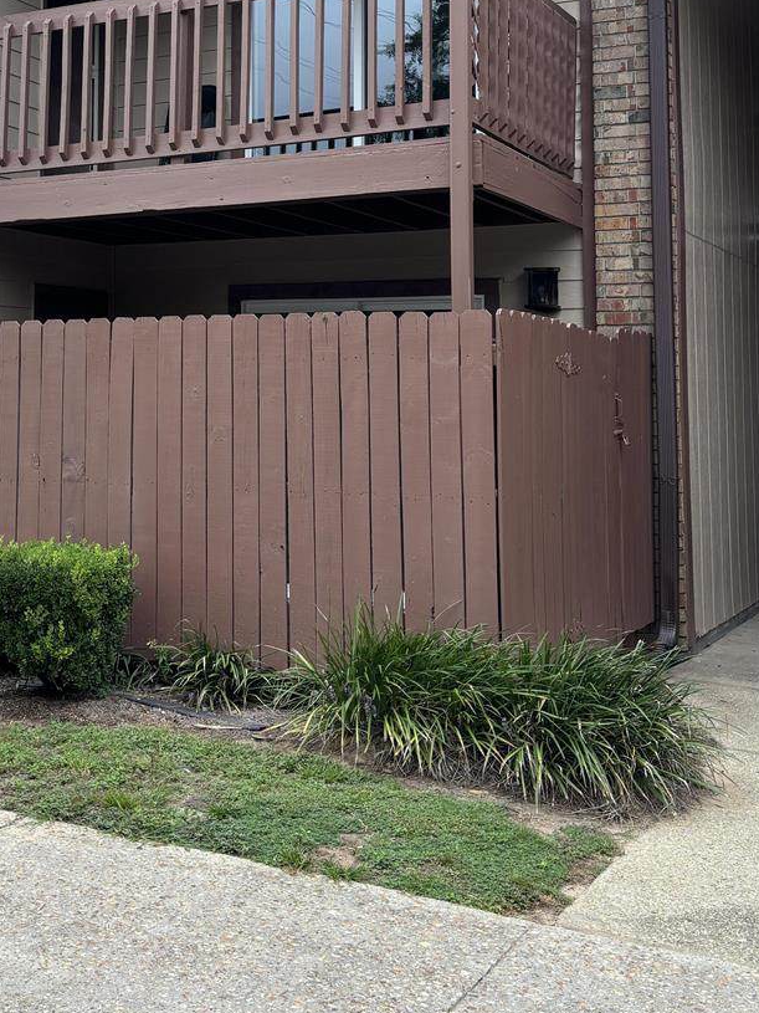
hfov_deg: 29.2
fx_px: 1433
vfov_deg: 37.7
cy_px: 225
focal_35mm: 49
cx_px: 195
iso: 50
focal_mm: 5.96
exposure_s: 1/626
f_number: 1.6
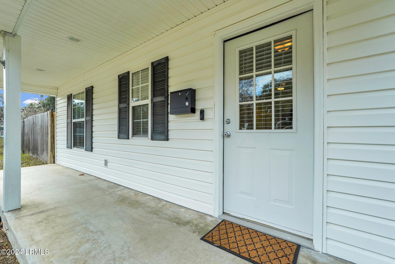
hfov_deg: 96.7
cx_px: 198
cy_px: 132
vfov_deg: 73.7
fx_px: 176
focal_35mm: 16
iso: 500
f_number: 9
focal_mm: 16
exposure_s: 1/320
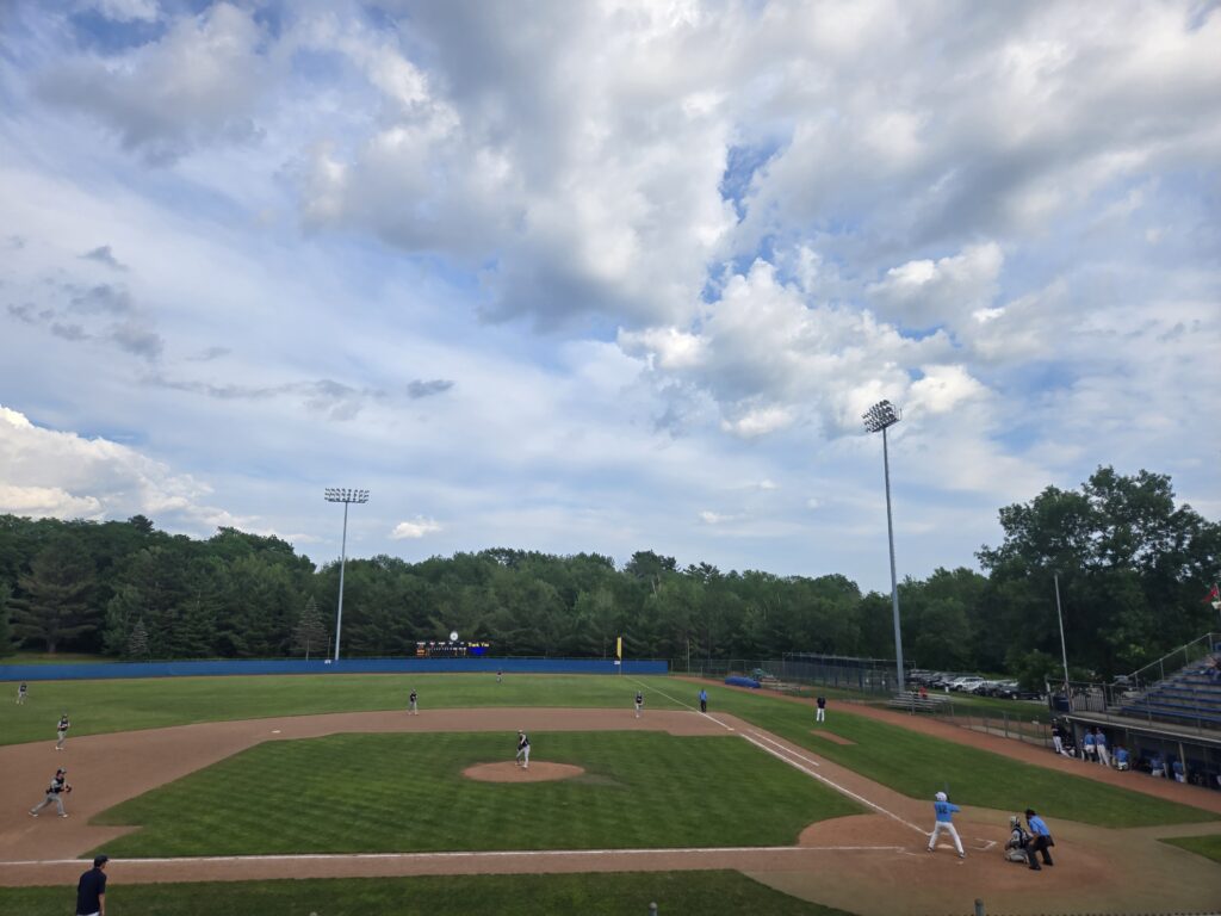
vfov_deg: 58.9
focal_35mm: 23
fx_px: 811
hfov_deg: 73.9
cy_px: 458
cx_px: 610
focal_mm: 5.4
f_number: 1.8
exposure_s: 1/1610
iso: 25
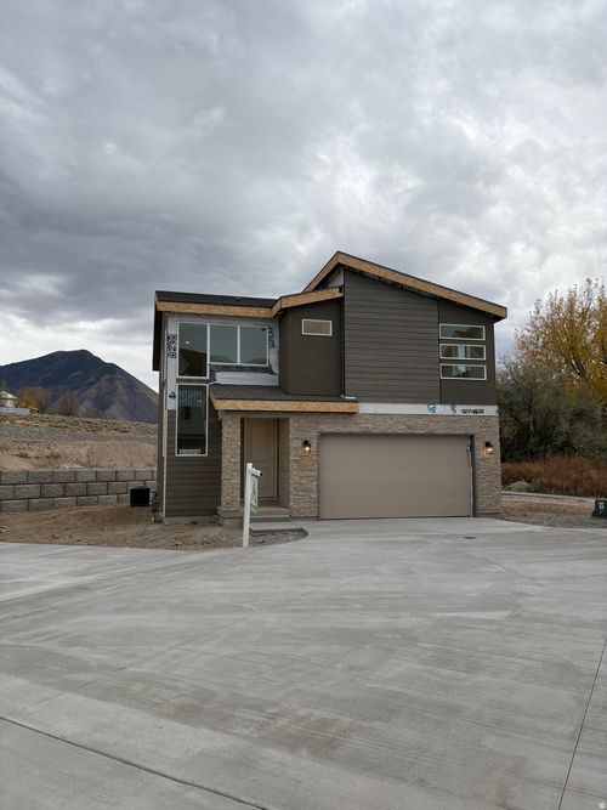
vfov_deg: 67.3
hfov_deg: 53.0
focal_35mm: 26
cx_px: 304
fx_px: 608
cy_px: 405
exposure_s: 1/782
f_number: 1.6
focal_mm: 5.96
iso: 50
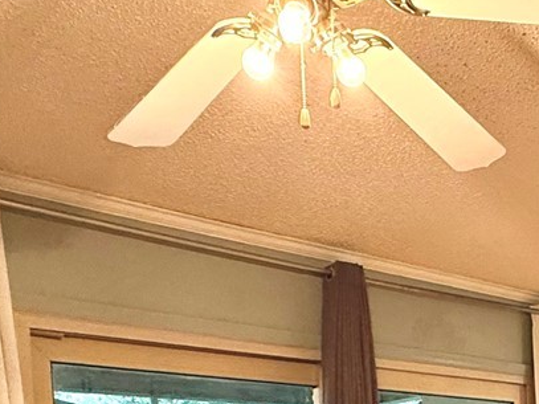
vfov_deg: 23.1
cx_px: 616
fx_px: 856
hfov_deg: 30.6
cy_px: 547
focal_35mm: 55
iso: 500
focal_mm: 2.22
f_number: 2.2
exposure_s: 1/60
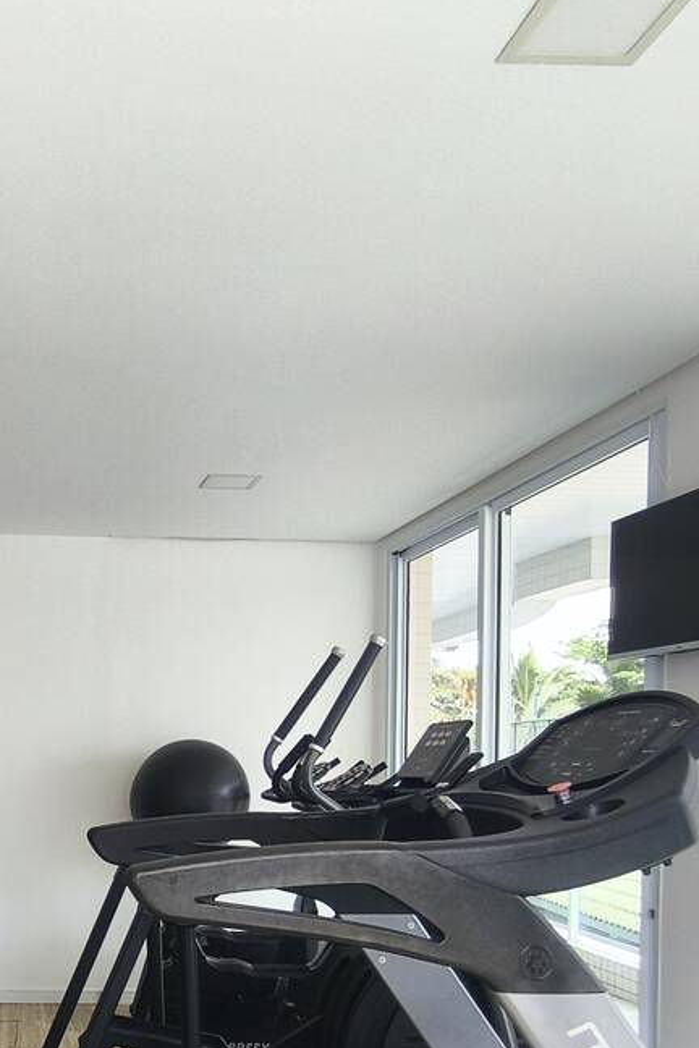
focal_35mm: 37
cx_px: 26
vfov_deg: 50.5
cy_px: 737
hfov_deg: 33.4
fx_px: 1078
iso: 64
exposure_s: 1/120
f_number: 2.2
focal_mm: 1.65
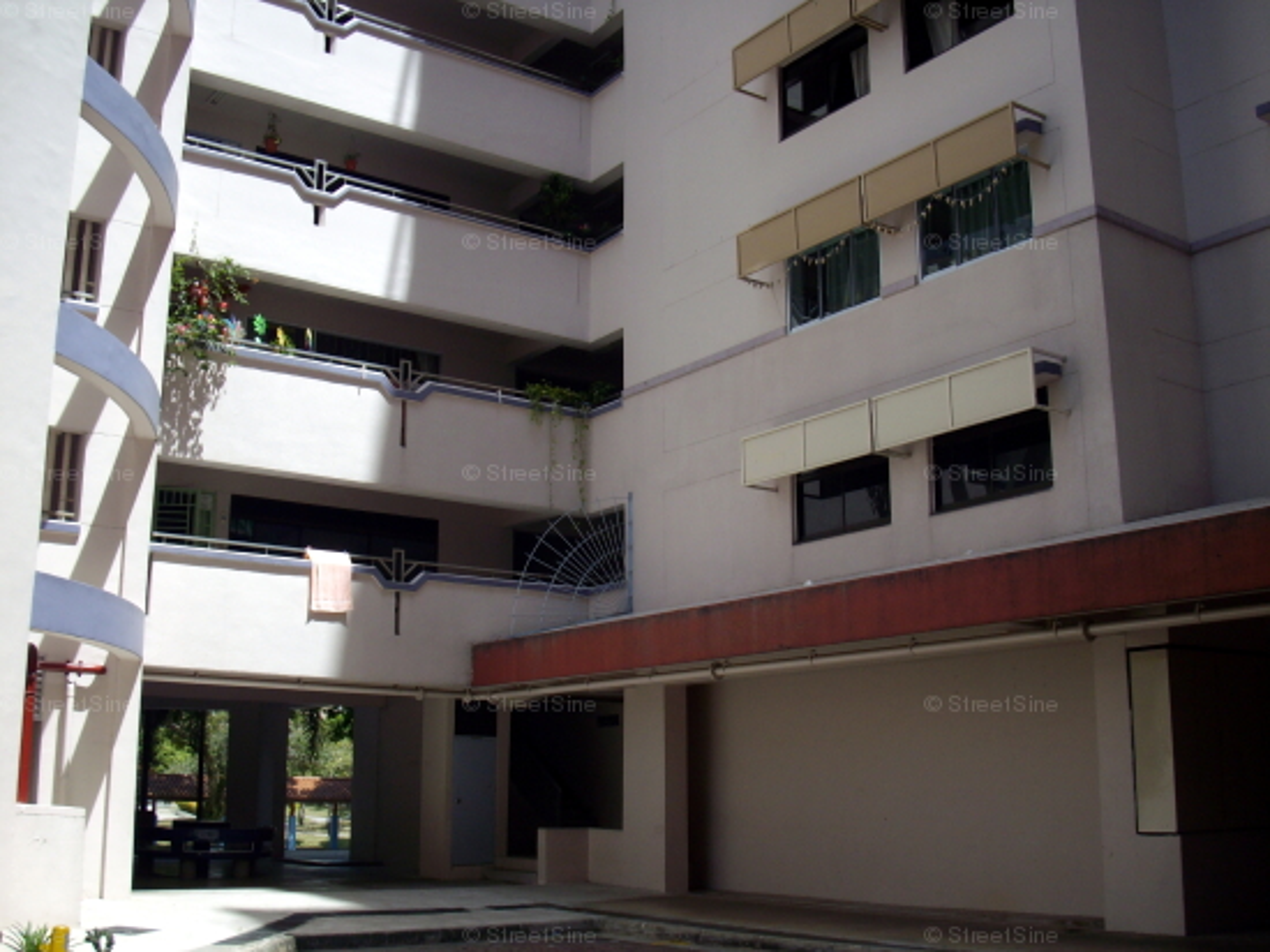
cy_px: 476
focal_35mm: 37
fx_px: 1357
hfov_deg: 50.2
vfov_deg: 38.6
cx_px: 635
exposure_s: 1/200
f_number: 5.6
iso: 80
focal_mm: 6.2
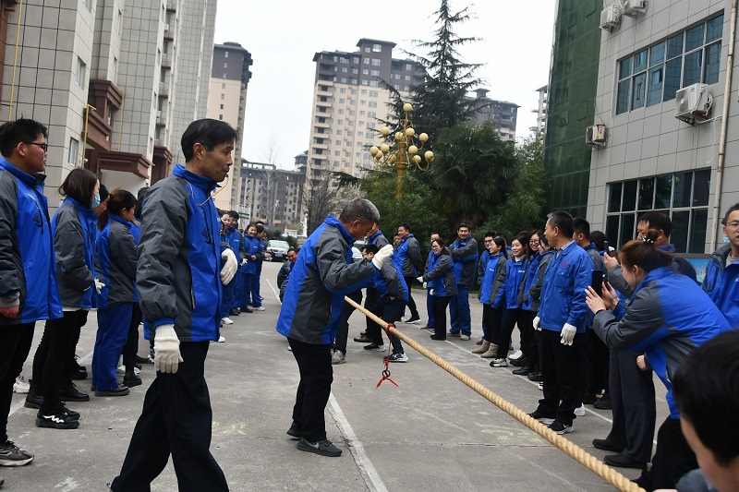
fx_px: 739
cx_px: 370
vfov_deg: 36.9
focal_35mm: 36
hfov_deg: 53.1
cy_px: 246
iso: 400
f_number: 5
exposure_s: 1/250
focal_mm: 24
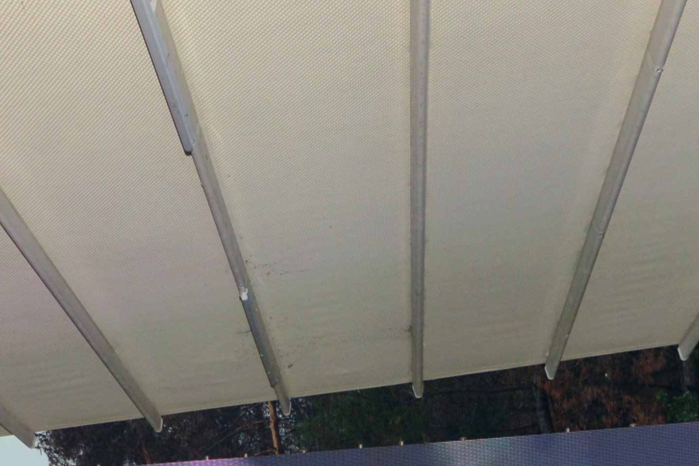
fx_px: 1961
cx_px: 252
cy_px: 942
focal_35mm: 101
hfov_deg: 20.2
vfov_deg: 12.0
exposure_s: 1/200
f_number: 5.6
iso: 1000
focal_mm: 24
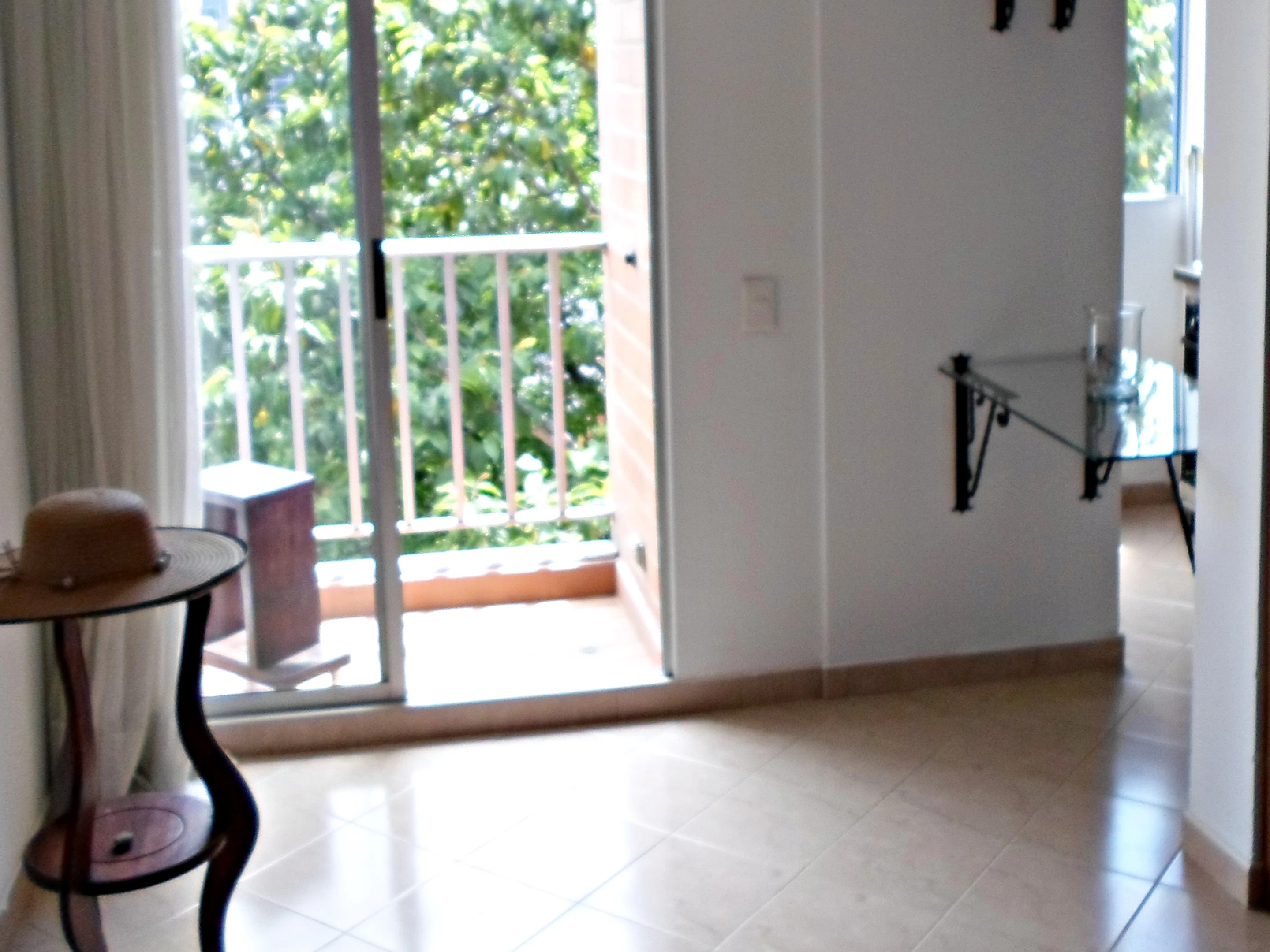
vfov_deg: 35.3
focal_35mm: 40
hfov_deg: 46.5
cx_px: 762
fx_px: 1468
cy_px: 256
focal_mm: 4.5
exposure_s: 1/125
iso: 80
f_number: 2.5
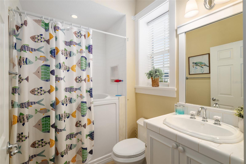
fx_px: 109
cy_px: 82
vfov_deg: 73.7
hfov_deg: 96.7
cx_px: 123
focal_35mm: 16
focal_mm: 16
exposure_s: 1/25
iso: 500
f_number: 8
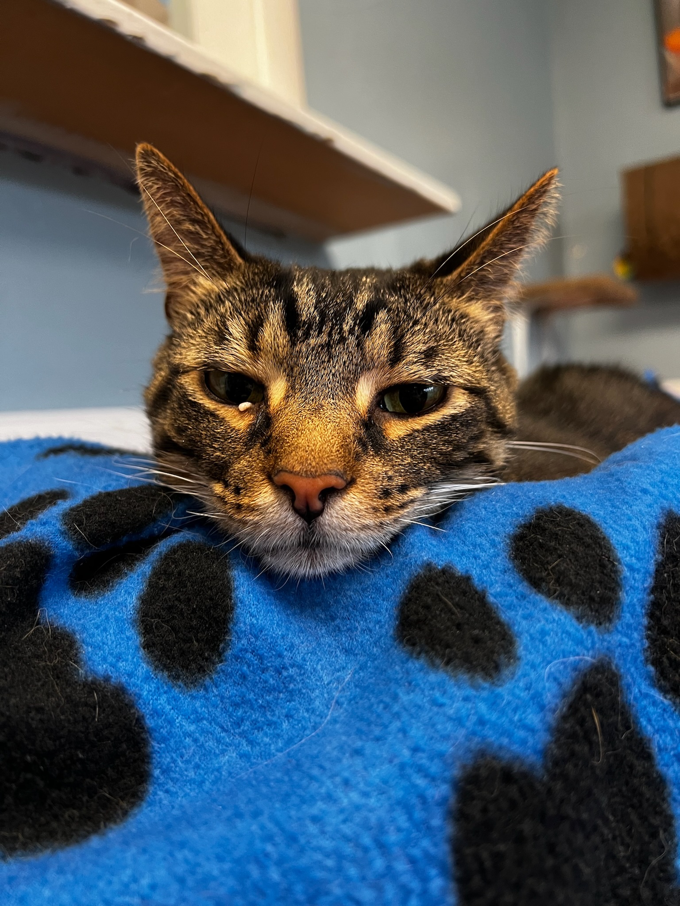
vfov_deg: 67.3
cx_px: 340
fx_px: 681
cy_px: 453
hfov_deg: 53.1
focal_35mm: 26
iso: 125
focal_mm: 5.7
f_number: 1.5
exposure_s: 1/60
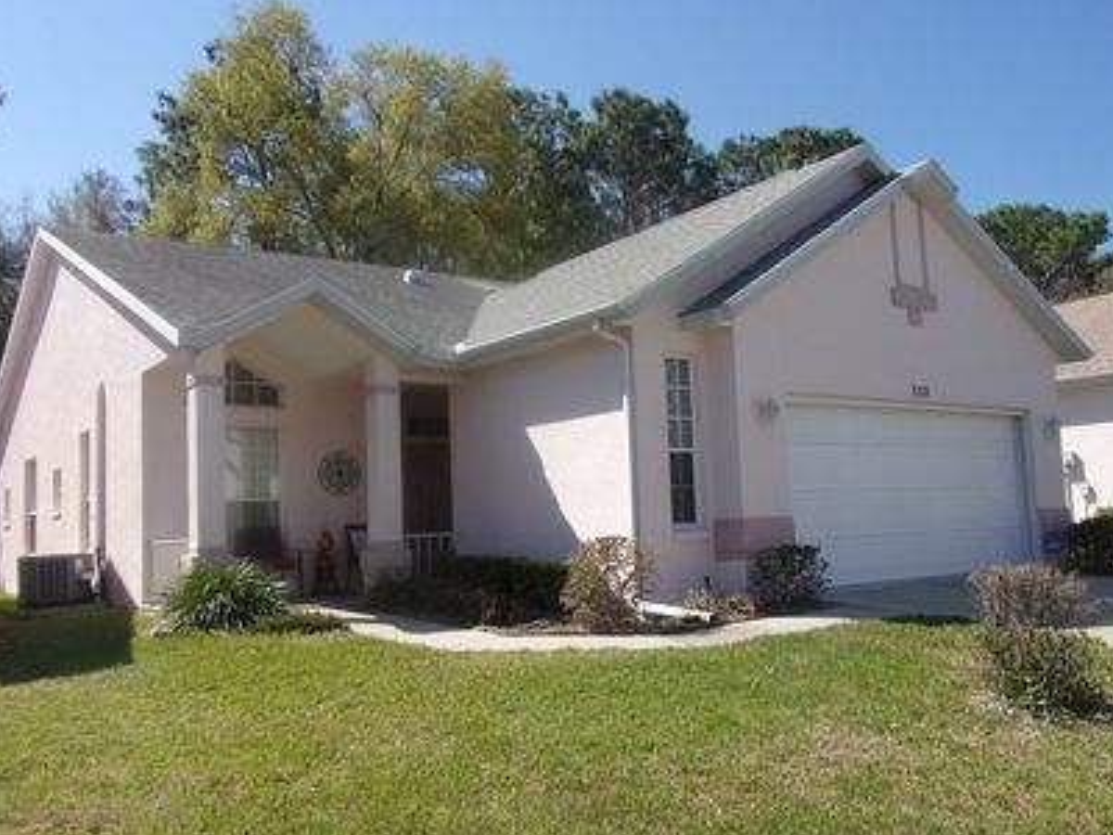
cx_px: 598
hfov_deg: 59.9
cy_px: 427
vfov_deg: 46.8
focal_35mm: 30
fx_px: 965
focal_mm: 4.3
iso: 80
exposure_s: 1/950
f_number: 3.3
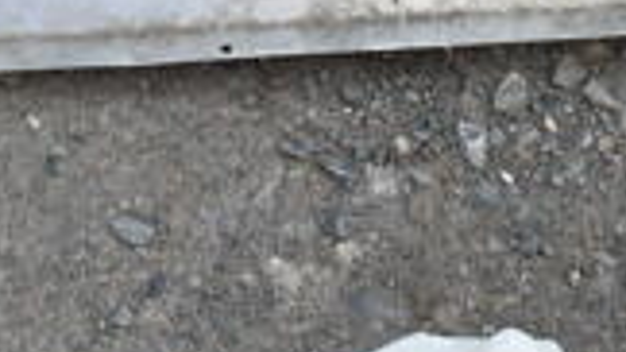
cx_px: 108
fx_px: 2256
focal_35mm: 136
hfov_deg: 15.7
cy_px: -379
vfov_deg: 8.4
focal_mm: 23
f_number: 3.8
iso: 140
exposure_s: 1/125
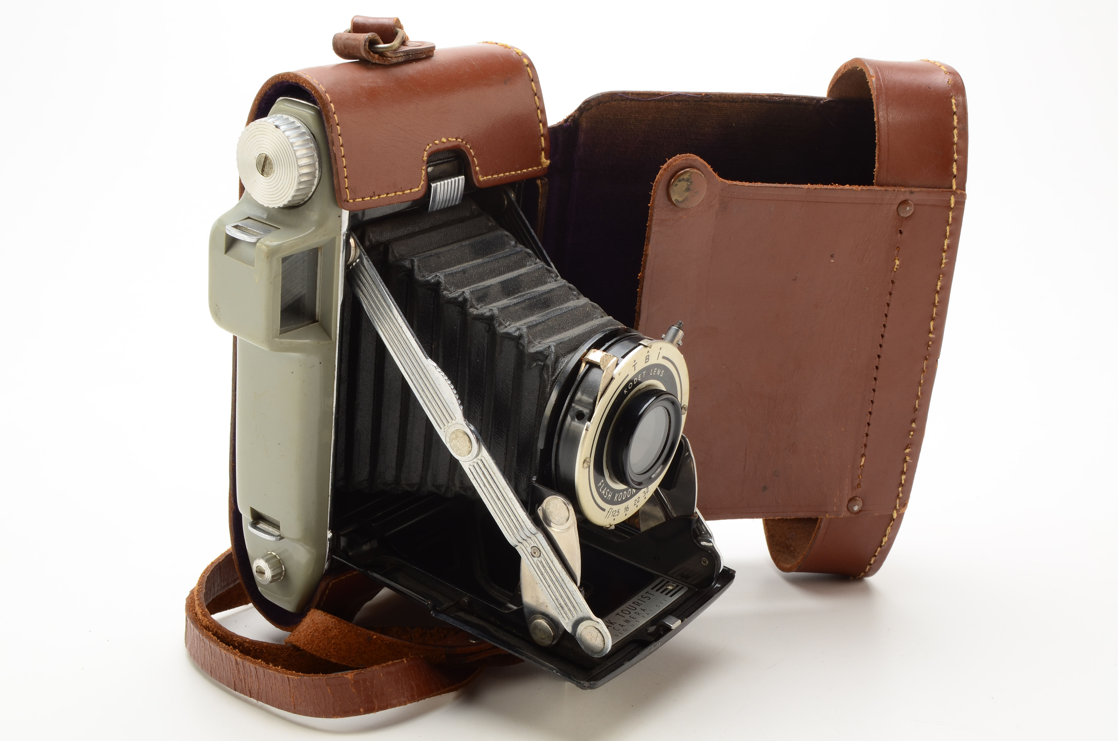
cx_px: 559
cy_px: 370
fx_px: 1488
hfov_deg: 41.2
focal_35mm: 48
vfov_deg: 28.0
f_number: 18
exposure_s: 1/160
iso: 100
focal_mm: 32
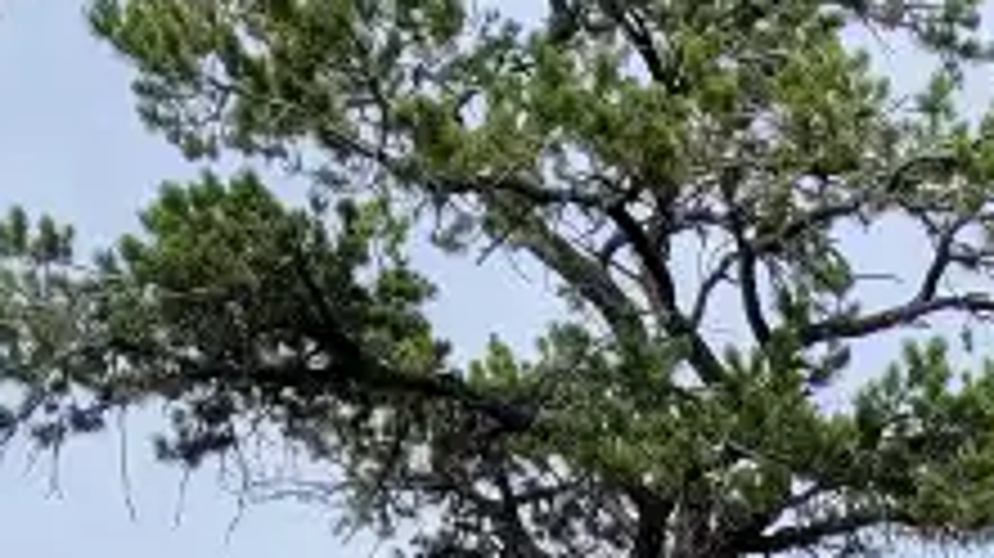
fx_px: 1686
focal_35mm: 64
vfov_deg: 14.1
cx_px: 1025
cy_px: 1274
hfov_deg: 30.2
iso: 50
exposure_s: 1/585
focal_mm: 2.2
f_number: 2.2
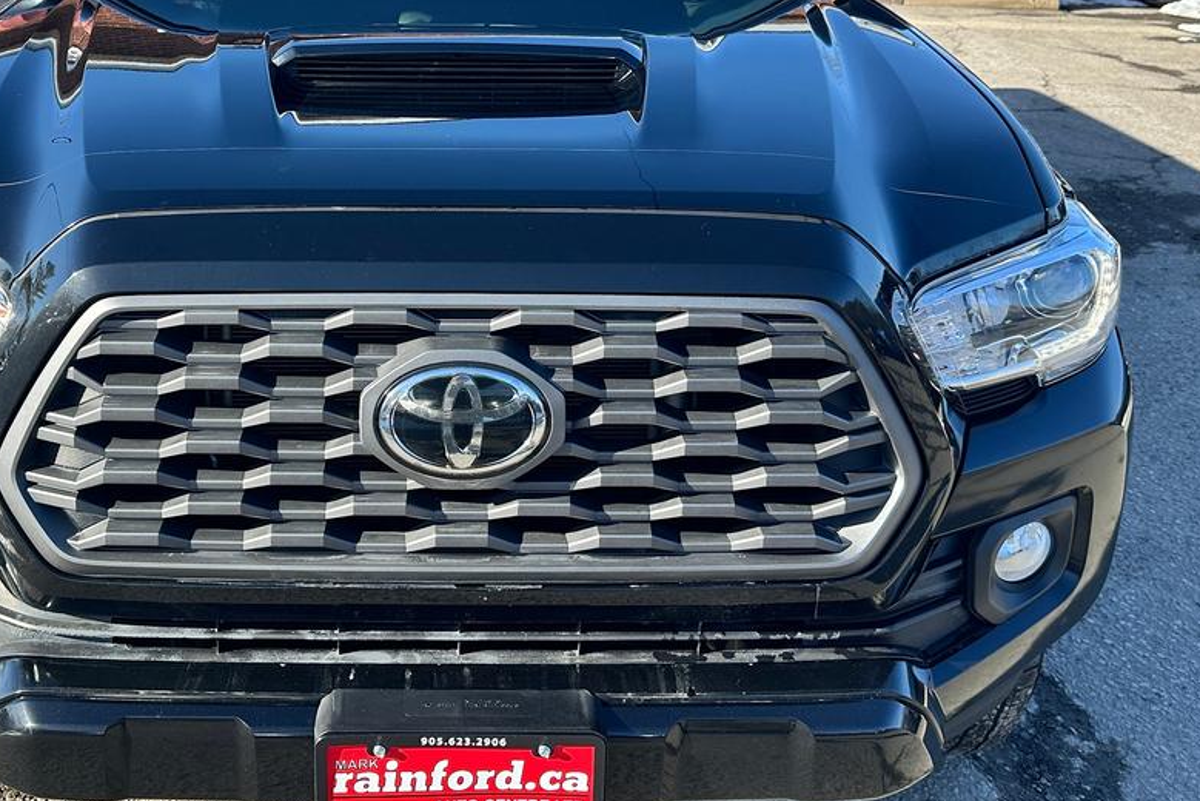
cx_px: 454
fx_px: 1367
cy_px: 219
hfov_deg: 47.0
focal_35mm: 41
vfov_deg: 32.2
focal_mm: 6.86
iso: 80
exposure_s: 1/1562
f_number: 1.78
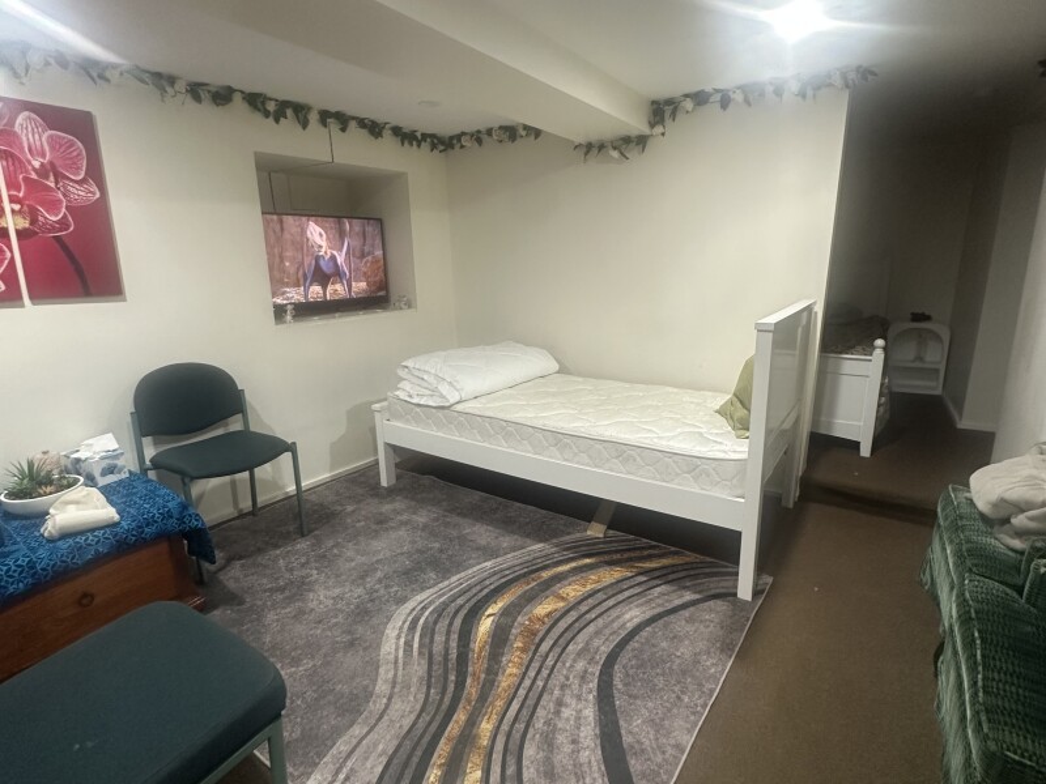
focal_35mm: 14
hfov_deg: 102.1
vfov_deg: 85.7
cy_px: 392
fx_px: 423
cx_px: 523
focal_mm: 2.22
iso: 200
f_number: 2.2
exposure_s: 1/50
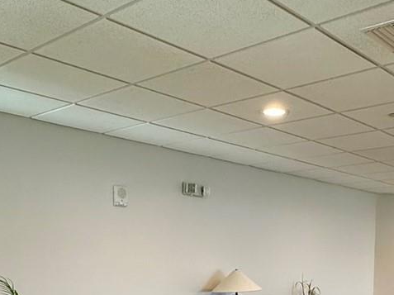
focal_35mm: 47
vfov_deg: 28.6
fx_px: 535
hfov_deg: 40.2
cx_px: 249
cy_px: 305
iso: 250
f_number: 2.2
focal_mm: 2.22
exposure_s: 1/60
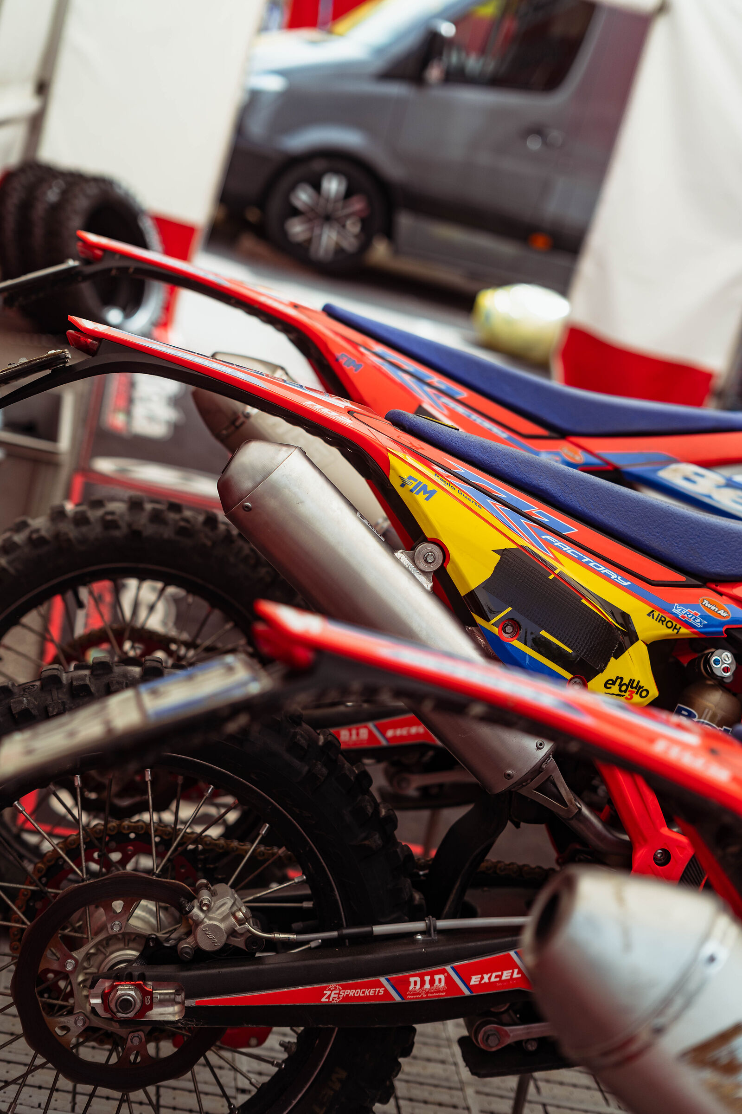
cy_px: 557
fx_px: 1546
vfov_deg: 39.6
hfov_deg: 27.0
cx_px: 371
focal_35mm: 50
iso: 125
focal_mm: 50
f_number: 2.5
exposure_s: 1/640
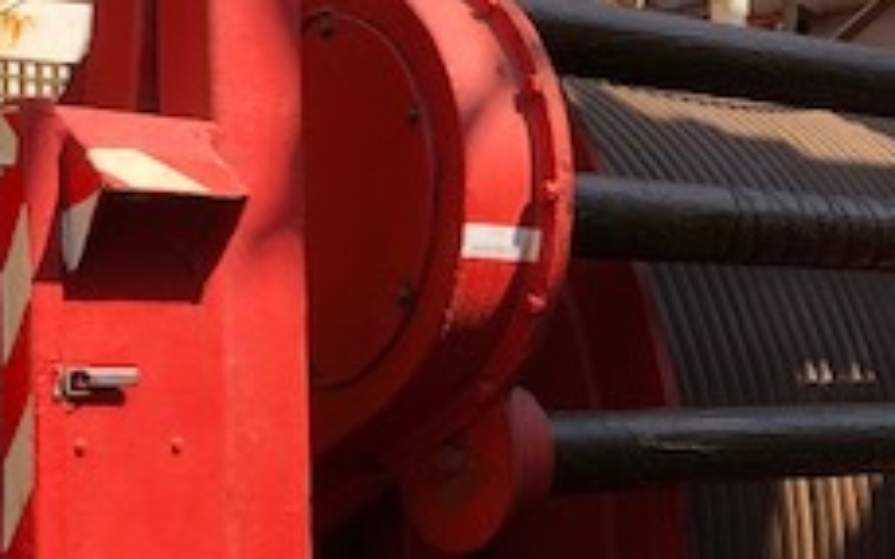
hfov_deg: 24.4
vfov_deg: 15.7
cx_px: 754
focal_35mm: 83
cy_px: 235
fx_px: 2024
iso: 20
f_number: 1.8
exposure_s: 1/489
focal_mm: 4
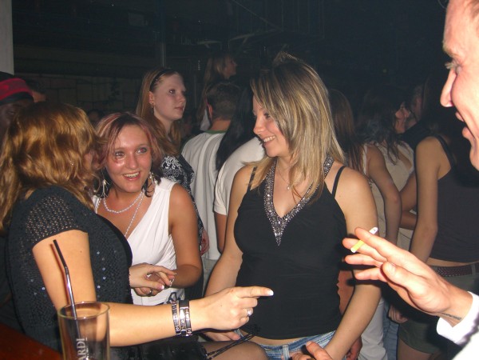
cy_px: 180
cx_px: 240
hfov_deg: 49.0
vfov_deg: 37.7
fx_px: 526
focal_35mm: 38
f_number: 2.8
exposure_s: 1/60
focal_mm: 7.9
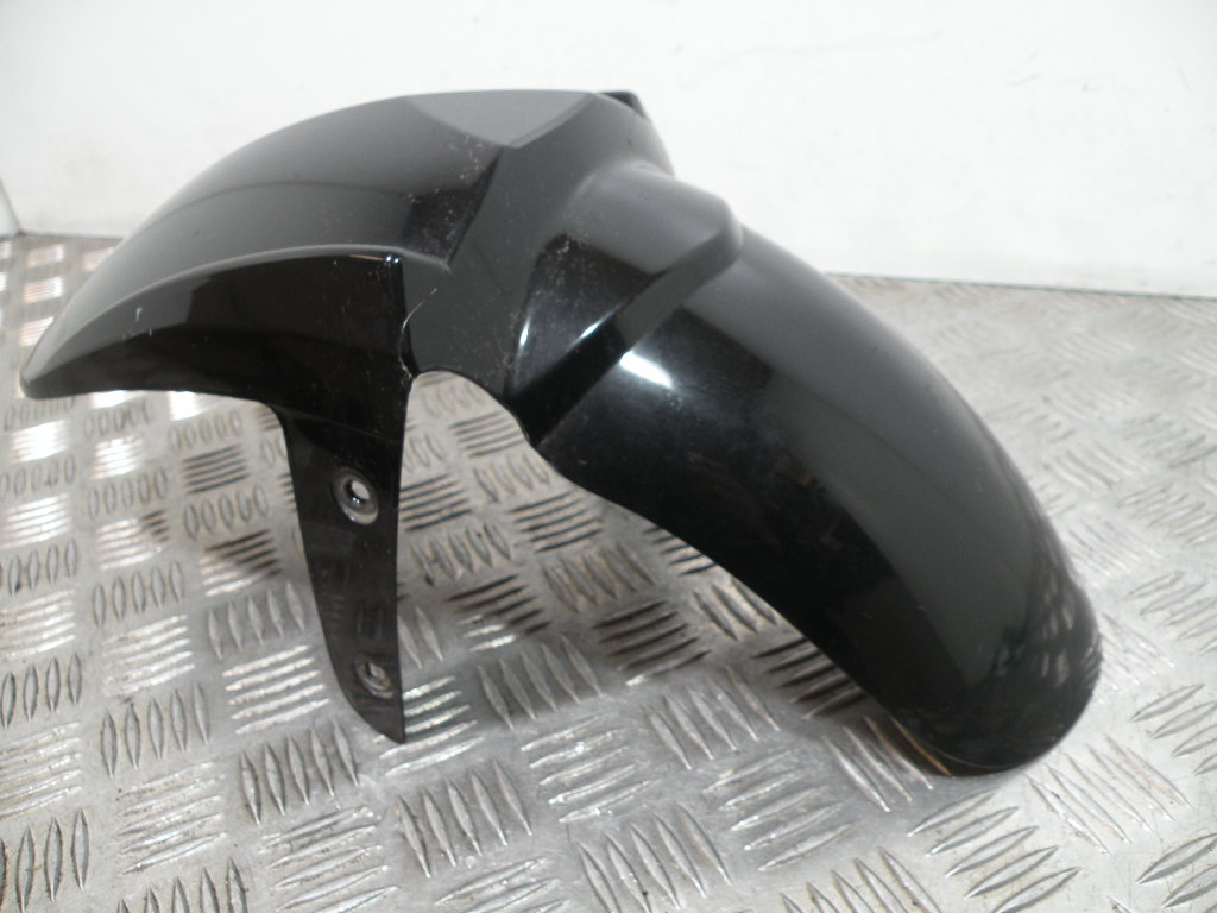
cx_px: 608
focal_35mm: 27
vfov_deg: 51.4
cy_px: 456
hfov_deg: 65.3
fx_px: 949
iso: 86
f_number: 2.8
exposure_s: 1/59.7
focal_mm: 4.7
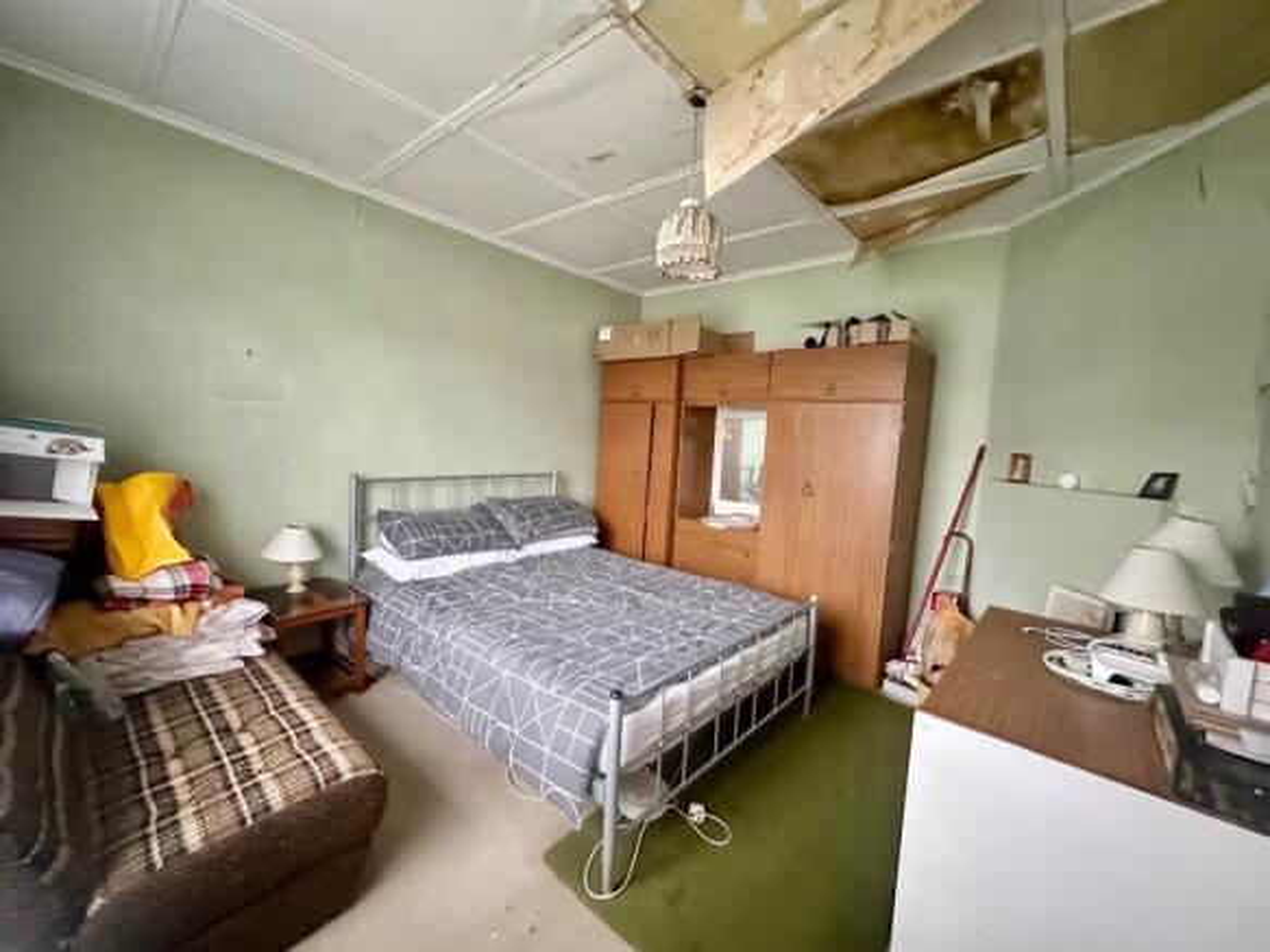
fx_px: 514
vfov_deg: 85.7
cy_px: 476
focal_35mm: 14
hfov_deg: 102.1
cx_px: 635
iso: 1250
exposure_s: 1/47
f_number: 2.2
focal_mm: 2.22
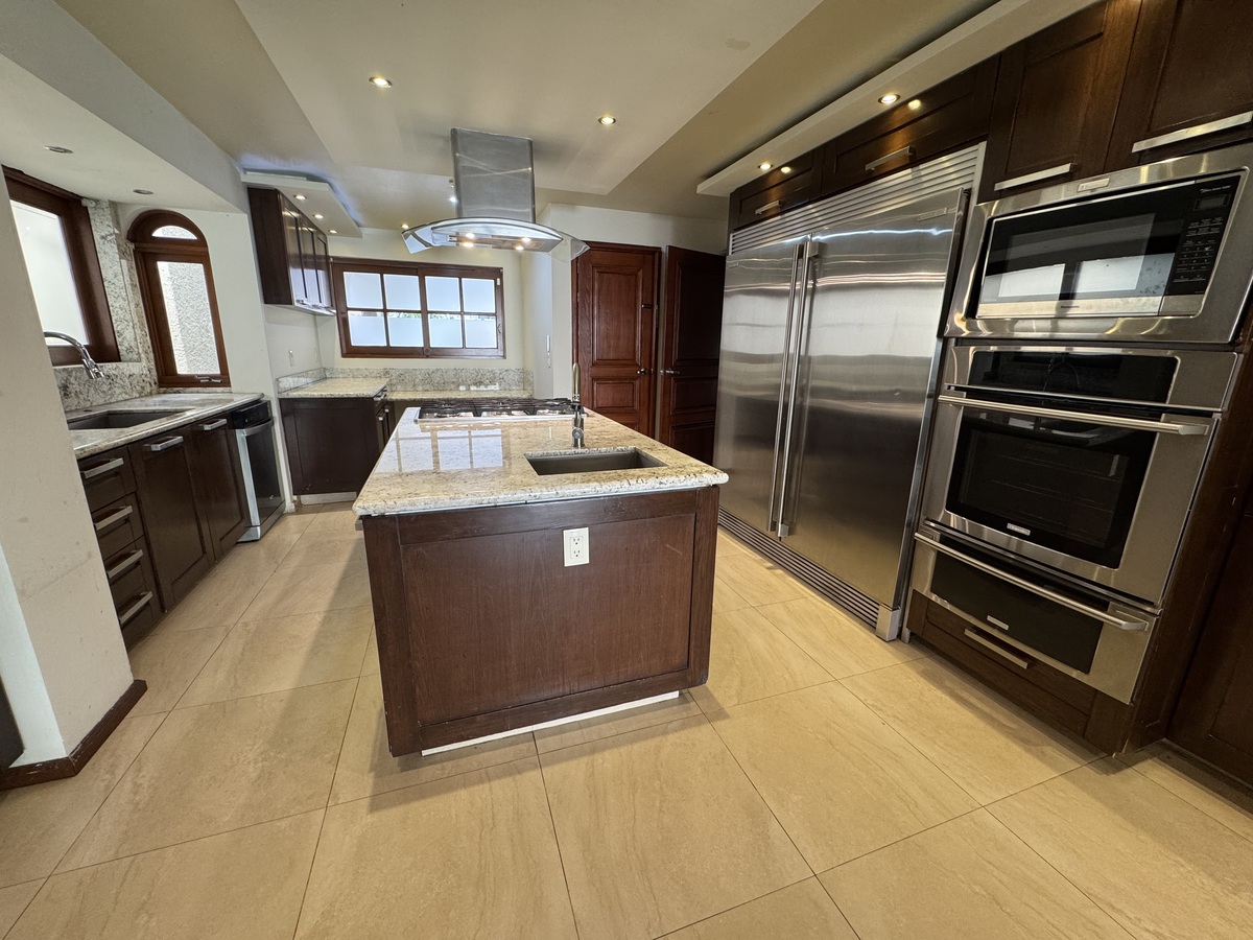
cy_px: 470
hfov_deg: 102.1
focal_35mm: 14
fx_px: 507
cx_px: 626
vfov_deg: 85.7
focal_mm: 2.22
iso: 160
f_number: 2.2
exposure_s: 1/60
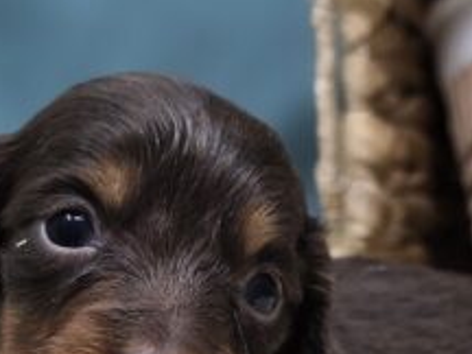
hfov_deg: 18.0
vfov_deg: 13.4
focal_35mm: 109
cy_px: 343
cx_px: 194
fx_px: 1486
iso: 50
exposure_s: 1/120
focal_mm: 6.3
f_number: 1.7
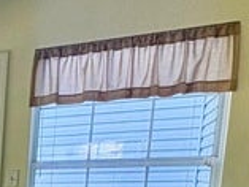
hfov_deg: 15.2
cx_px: -343
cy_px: 252
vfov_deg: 18.0
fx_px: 547
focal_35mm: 76
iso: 40
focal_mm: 2.22
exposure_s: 1/106
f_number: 2.2
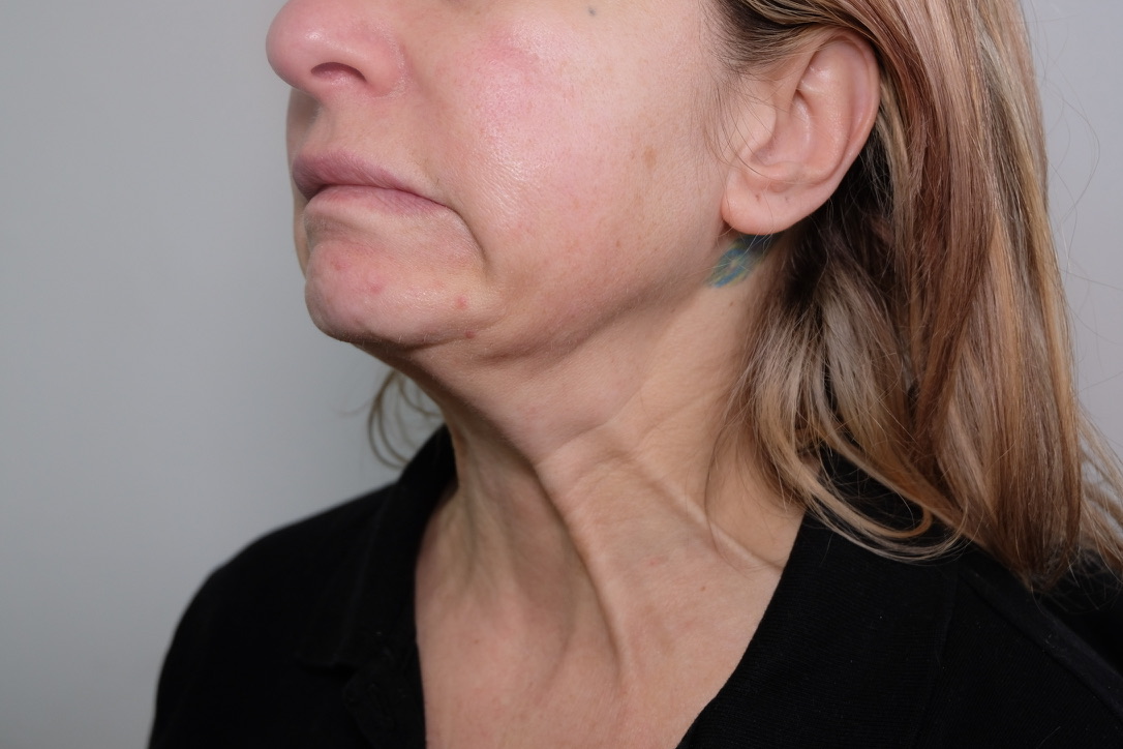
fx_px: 1528
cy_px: 374
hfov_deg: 40.3
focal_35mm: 49
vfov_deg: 27.5
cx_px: 562
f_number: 5
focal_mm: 32.5
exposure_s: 1/60
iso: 400
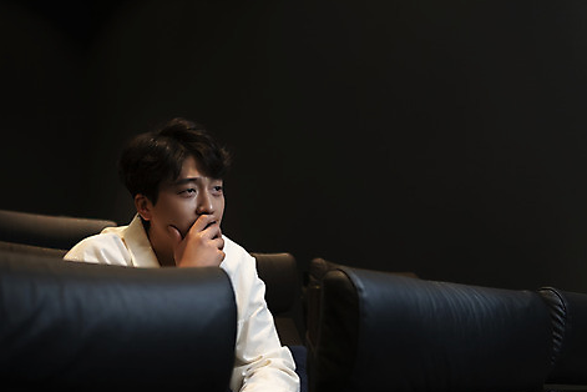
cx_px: 242
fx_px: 913
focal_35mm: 56
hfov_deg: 35.5
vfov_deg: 24.2
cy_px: 198
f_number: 2.8
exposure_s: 1/100
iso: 1250
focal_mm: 44
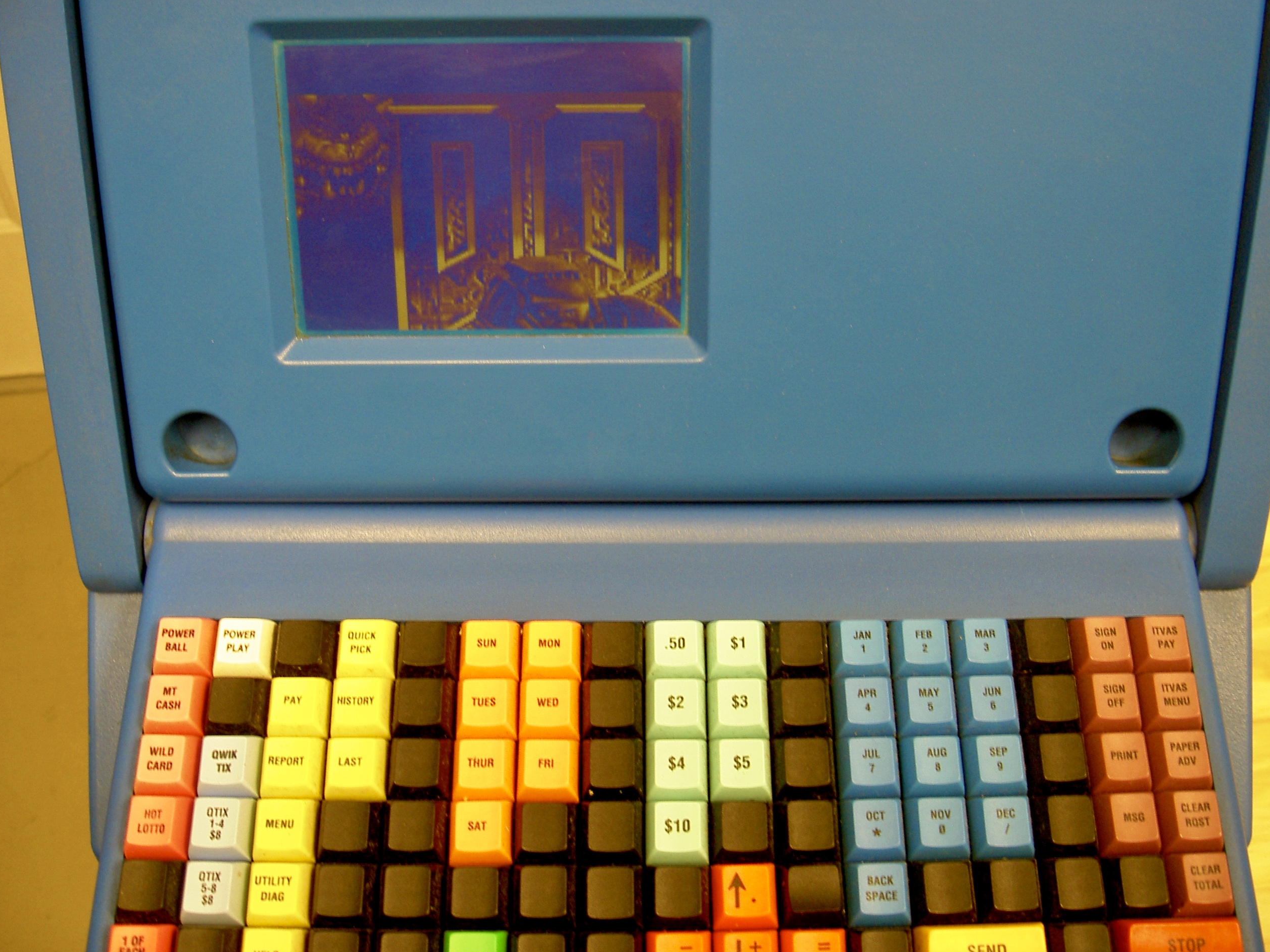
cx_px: 640
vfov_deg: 36.0
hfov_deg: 46.8
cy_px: 471
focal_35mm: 40
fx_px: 1467
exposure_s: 1/15
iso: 50
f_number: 2.8
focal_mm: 8
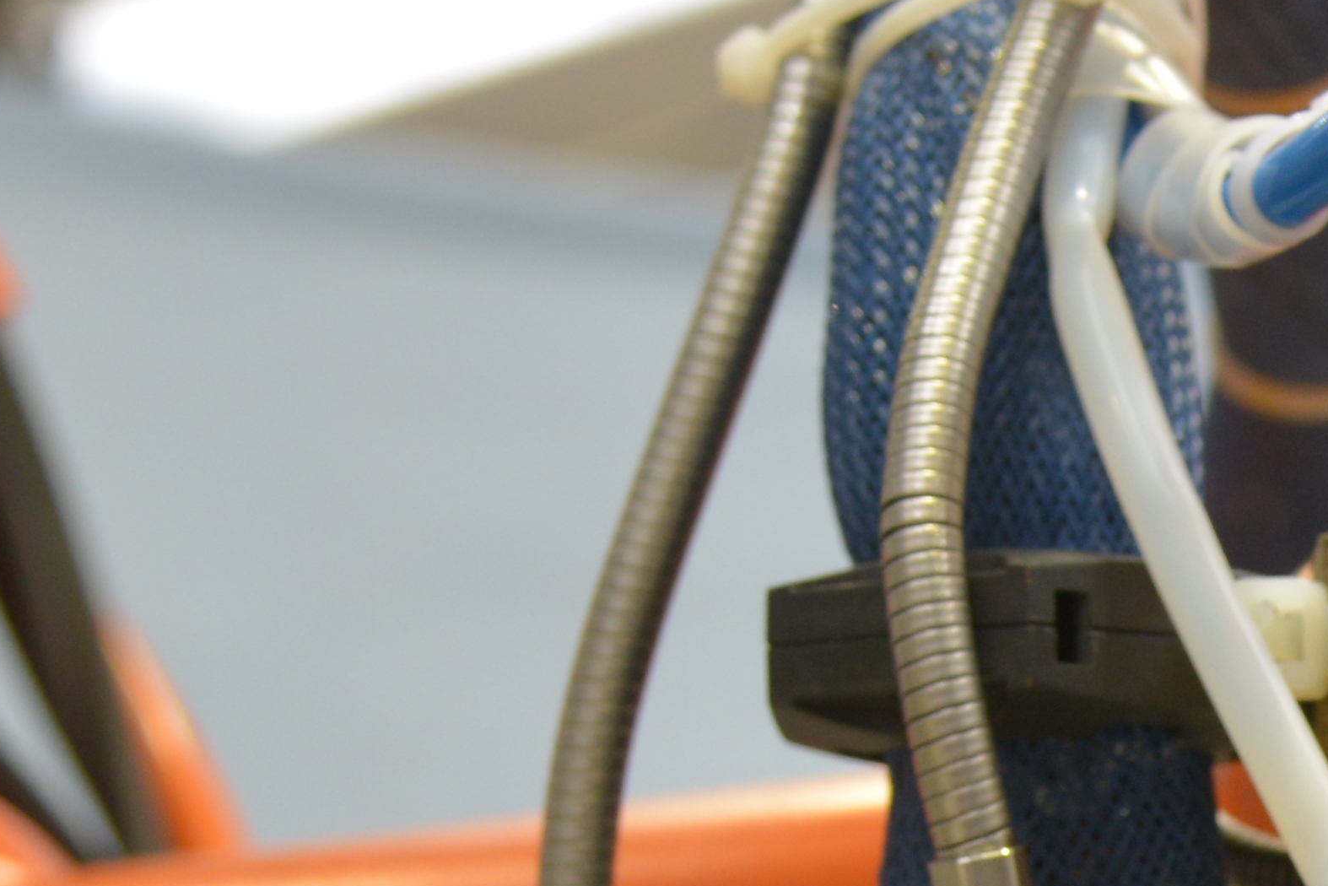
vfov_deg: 8.5
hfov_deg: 12.5
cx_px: 1688
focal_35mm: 159
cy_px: 1216
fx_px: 5866
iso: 800
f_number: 4
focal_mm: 34
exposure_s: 1/60
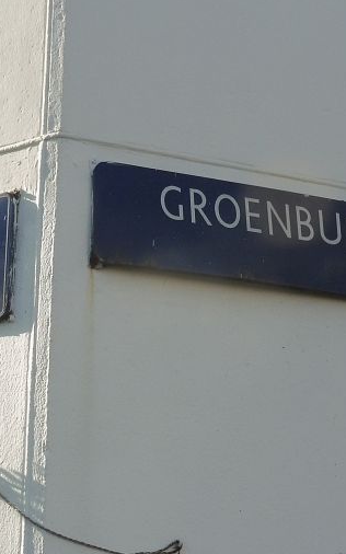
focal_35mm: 73
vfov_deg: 28.2
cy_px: 309
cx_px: 134
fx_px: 1102
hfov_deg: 17.8
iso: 100
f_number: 5
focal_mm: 6.1
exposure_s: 1/320
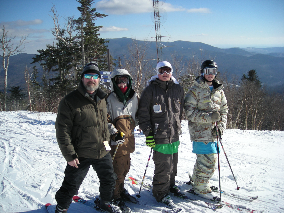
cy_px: 106
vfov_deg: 40.7
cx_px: 142
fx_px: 287
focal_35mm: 35
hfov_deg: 52.6
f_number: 5.7
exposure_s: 1/331
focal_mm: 5.7
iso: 50
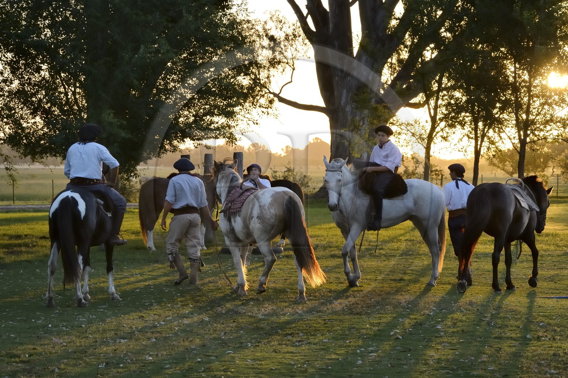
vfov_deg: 12.4
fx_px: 1735
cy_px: 189
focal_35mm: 110
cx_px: 284
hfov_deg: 18.6
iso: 1600
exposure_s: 1/500
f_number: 10
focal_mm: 110
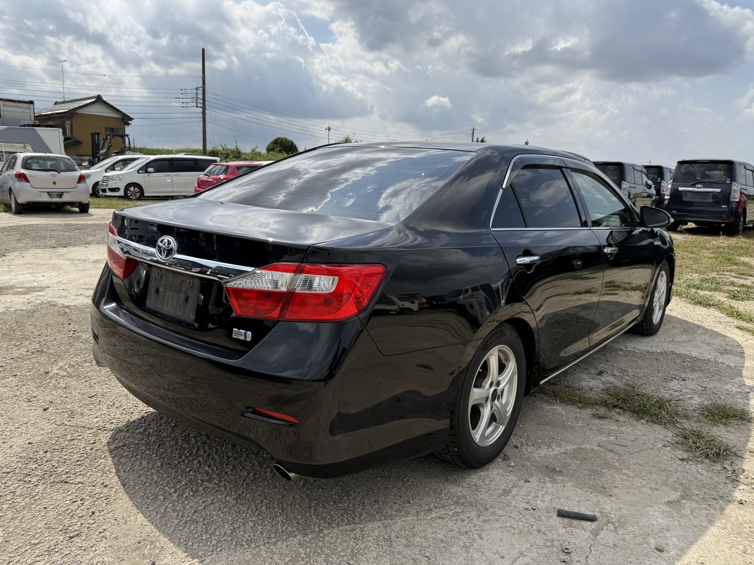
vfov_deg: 54.9
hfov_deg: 69.4
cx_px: 382
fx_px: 545
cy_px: 272
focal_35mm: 25
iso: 80
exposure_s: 1/5714
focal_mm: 6.76
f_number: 1.78
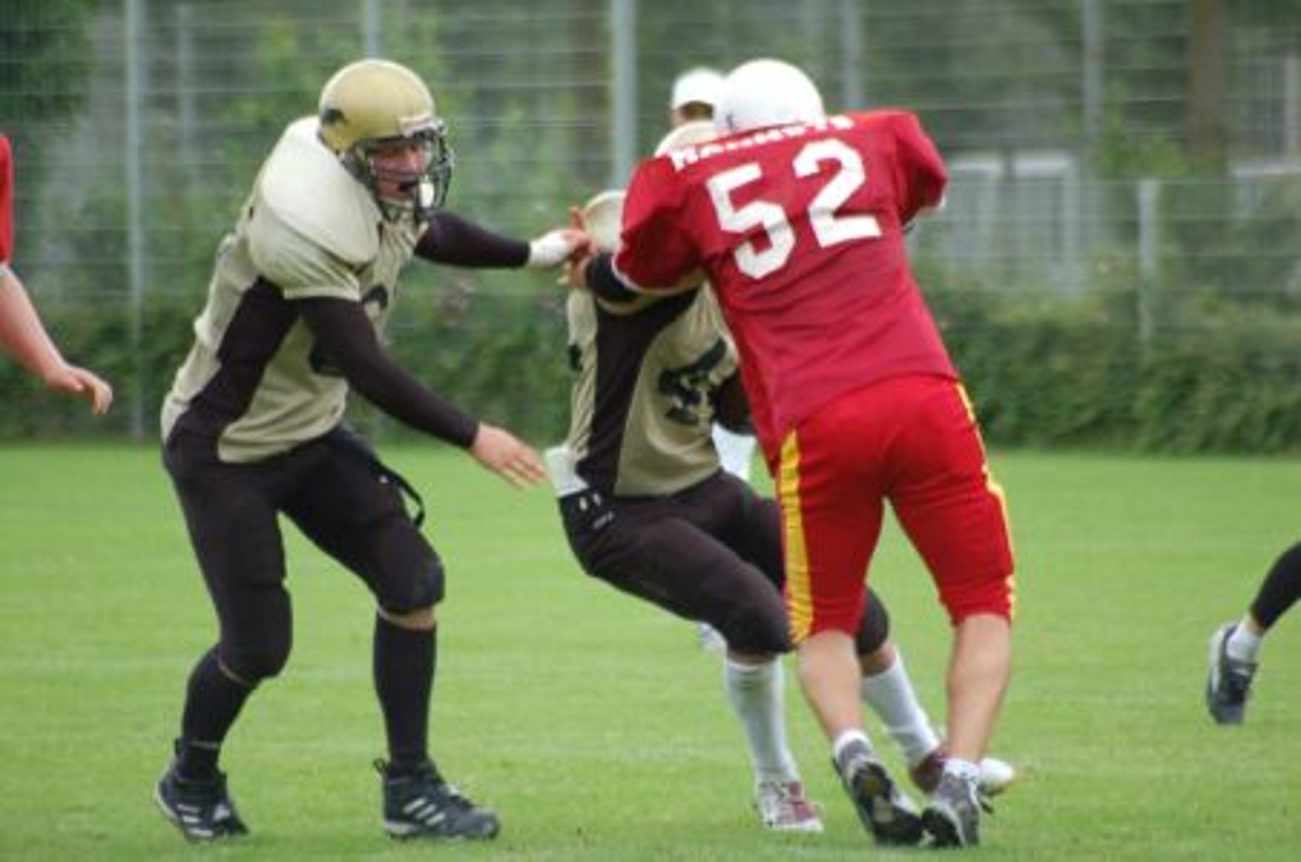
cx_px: 650
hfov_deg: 4.6
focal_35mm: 450
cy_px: 431
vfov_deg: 3.0
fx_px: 16228
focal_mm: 300
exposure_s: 1/500
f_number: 5.6
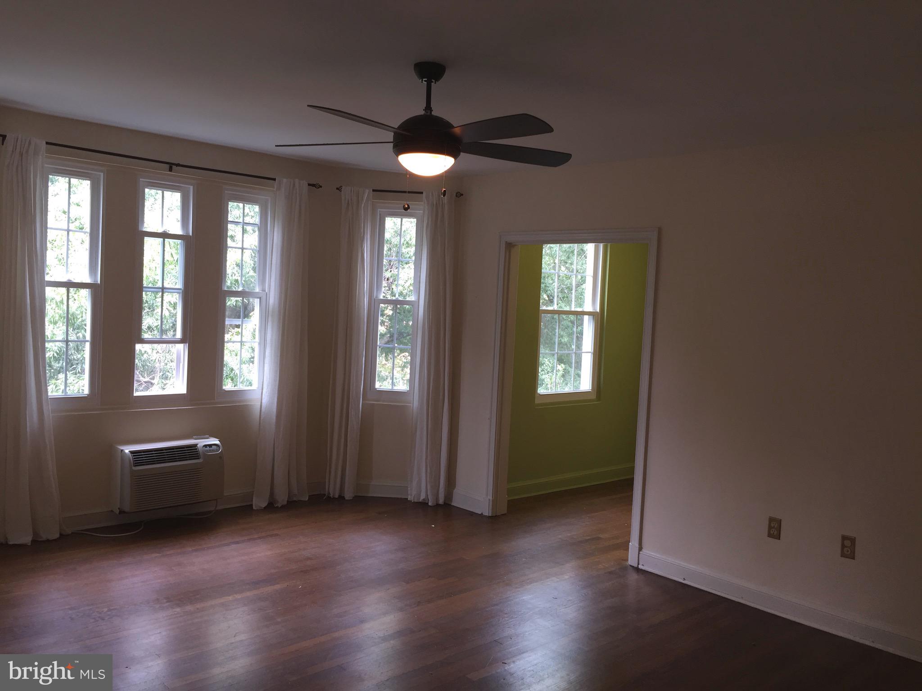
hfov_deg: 61.7
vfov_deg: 48.2
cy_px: 346
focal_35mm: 29
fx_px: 772
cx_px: 461
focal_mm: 4.15
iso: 40
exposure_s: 1/30
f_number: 2.2
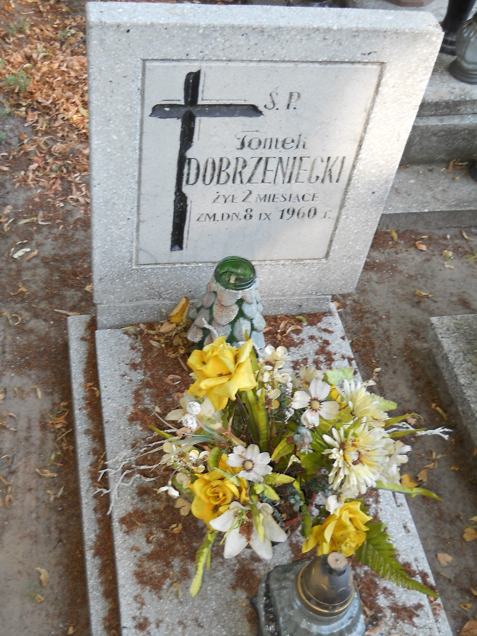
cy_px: 318
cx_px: 238
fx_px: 753
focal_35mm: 41
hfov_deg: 35.1
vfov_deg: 45.8
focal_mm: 6.72
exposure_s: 1/40
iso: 80
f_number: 3.1
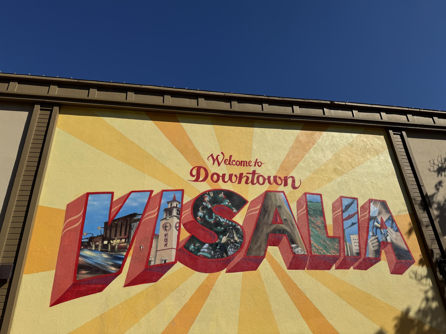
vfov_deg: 56.8
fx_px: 309
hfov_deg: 71.6
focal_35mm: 24
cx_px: 223
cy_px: 167
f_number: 1.78
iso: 80
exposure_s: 1/12346
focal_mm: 6.76
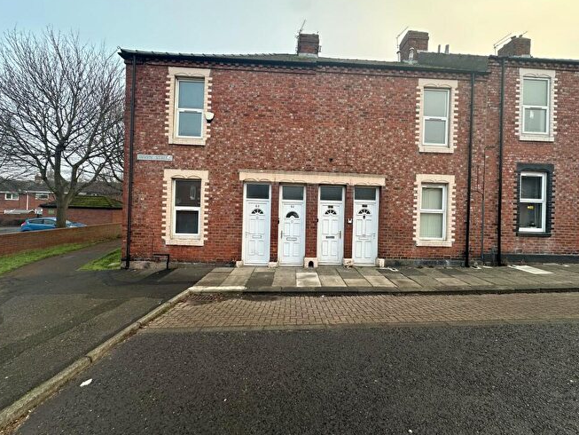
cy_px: 206
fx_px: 251
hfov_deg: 98.1
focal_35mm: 15
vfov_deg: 81.7
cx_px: 299
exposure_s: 1/114
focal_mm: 2.22
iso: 40
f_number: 2.2
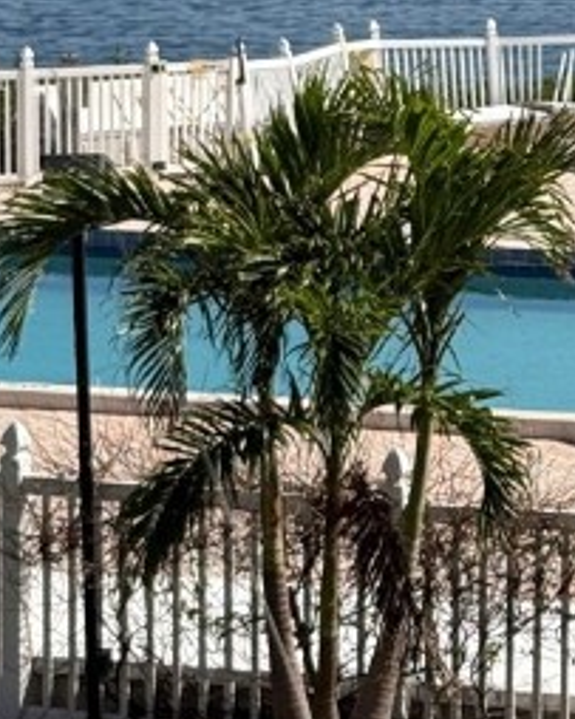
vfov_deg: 10.2
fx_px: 4023
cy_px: 258
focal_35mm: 189
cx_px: 680
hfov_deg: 8.1
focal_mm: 6.76
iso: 64
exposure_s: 1/7143
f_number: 1.78
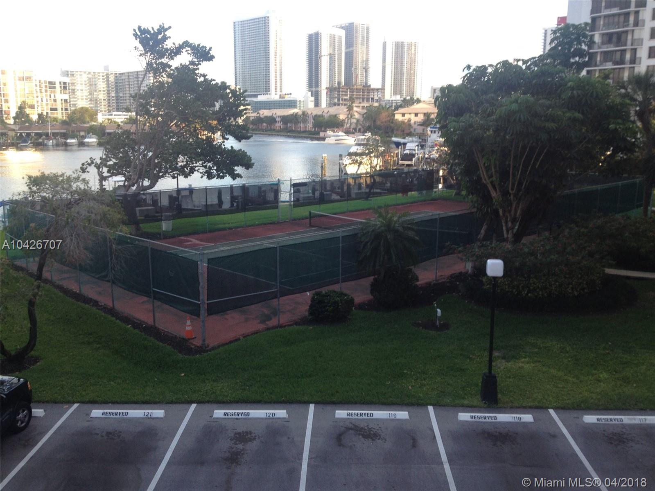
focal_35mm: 35
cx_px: 328
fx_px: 662
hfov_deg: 52.6
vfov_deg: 40.7
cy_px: 246
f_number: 2.4
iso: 50
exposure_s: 1/192
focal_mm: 4.28
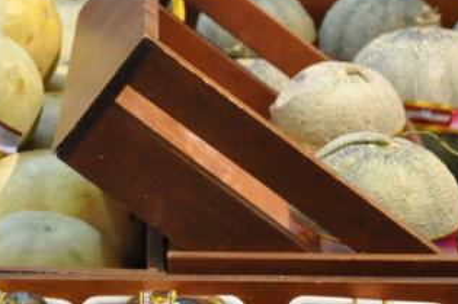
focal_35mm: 156
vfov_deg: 8.8
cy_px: 193
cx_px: 150
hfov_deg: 13.2
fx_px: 1982
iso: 2000
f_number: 4.2
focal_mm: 32
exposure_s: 1/80
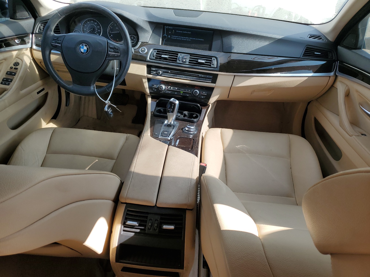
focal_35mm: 26
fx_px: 278
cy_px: 138
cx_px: 185
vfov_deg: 53.1
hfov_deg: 67.3
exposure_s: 1/556
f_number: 1.5
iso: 50
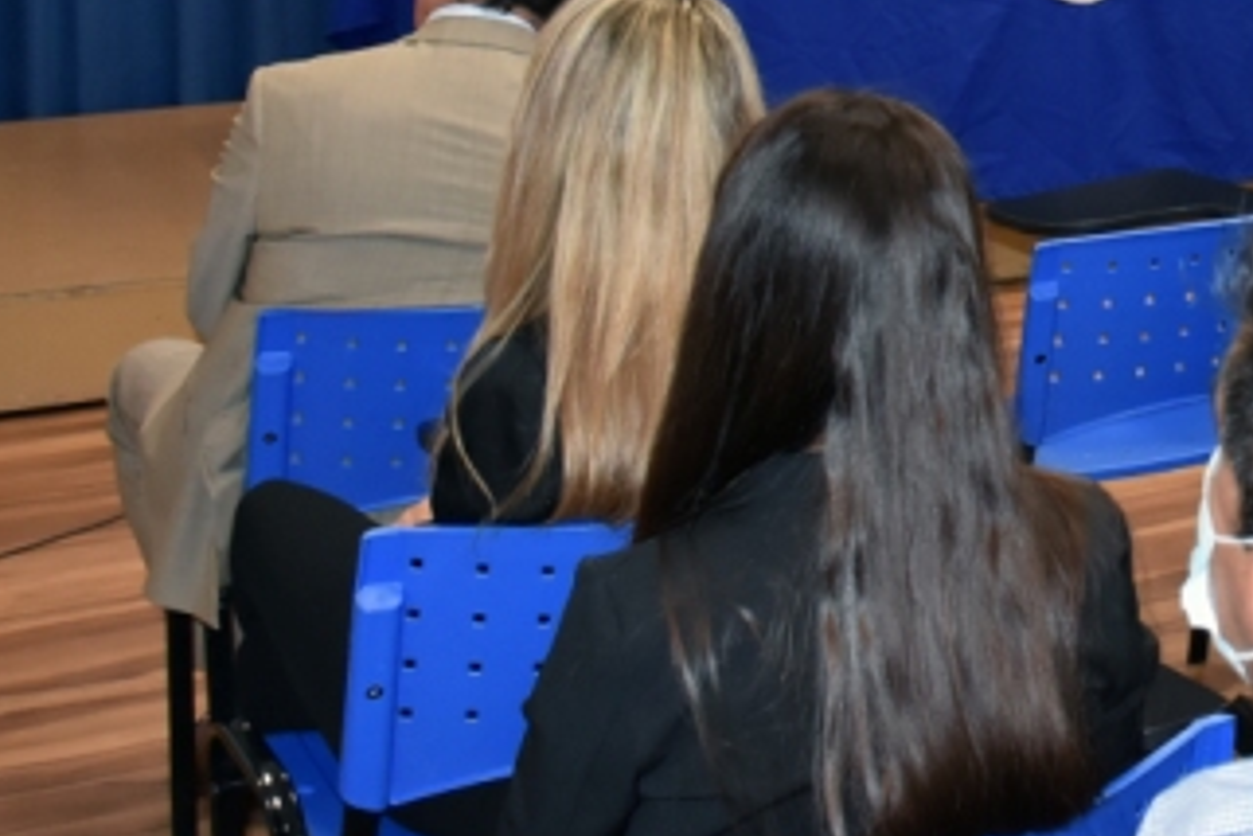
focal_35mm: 86
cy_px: -225
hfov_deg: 22.2
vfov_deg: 15.2
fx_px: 2993
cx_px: 1413
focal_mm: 18
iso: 800
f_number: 5
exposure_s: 1/100
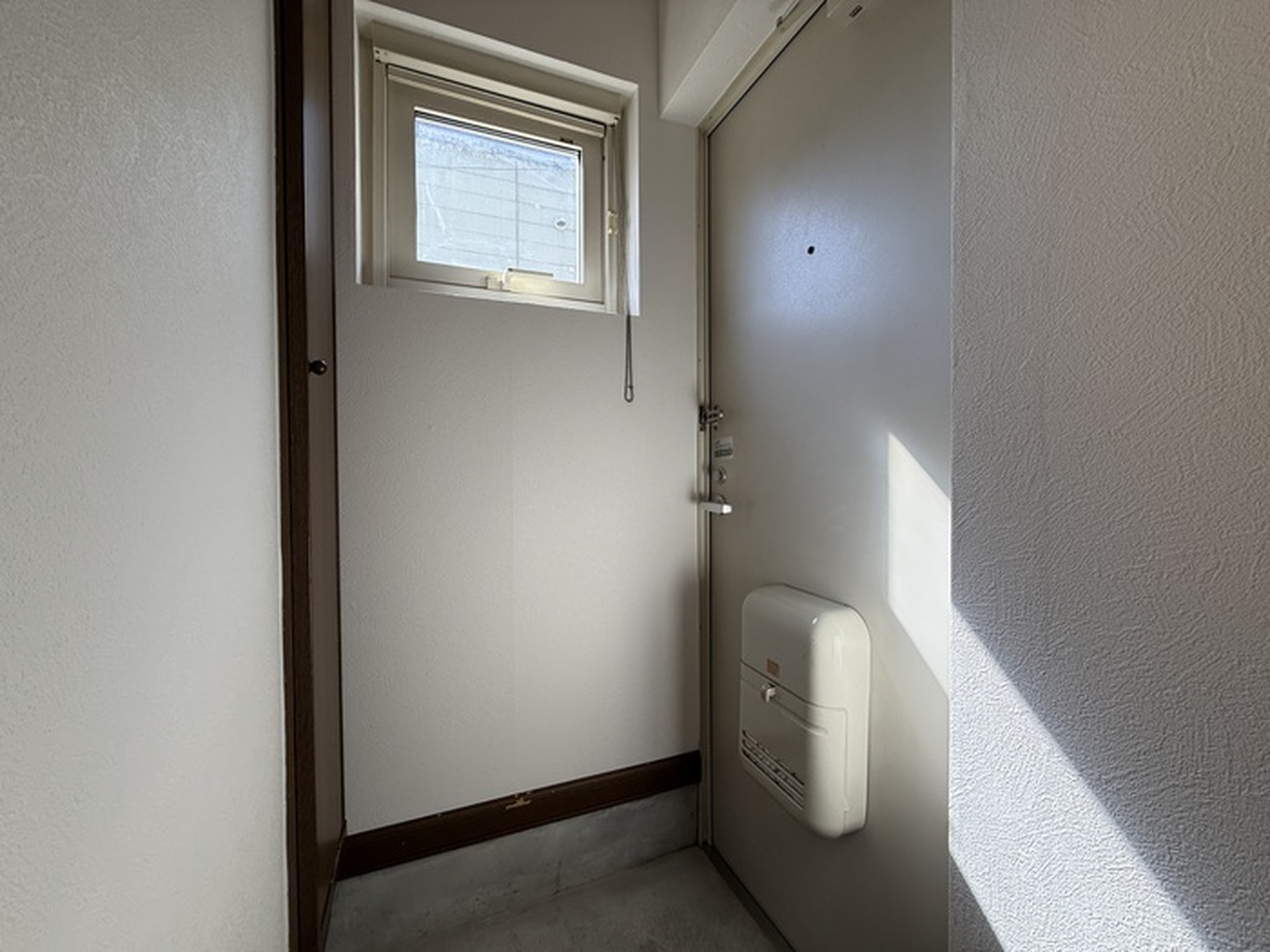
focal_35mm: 14
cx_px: 635
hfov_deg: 102.1
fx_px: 514
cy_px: 476
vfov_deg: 85.7
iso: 64
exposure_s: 1/304
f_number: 2.2
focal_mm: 2.22
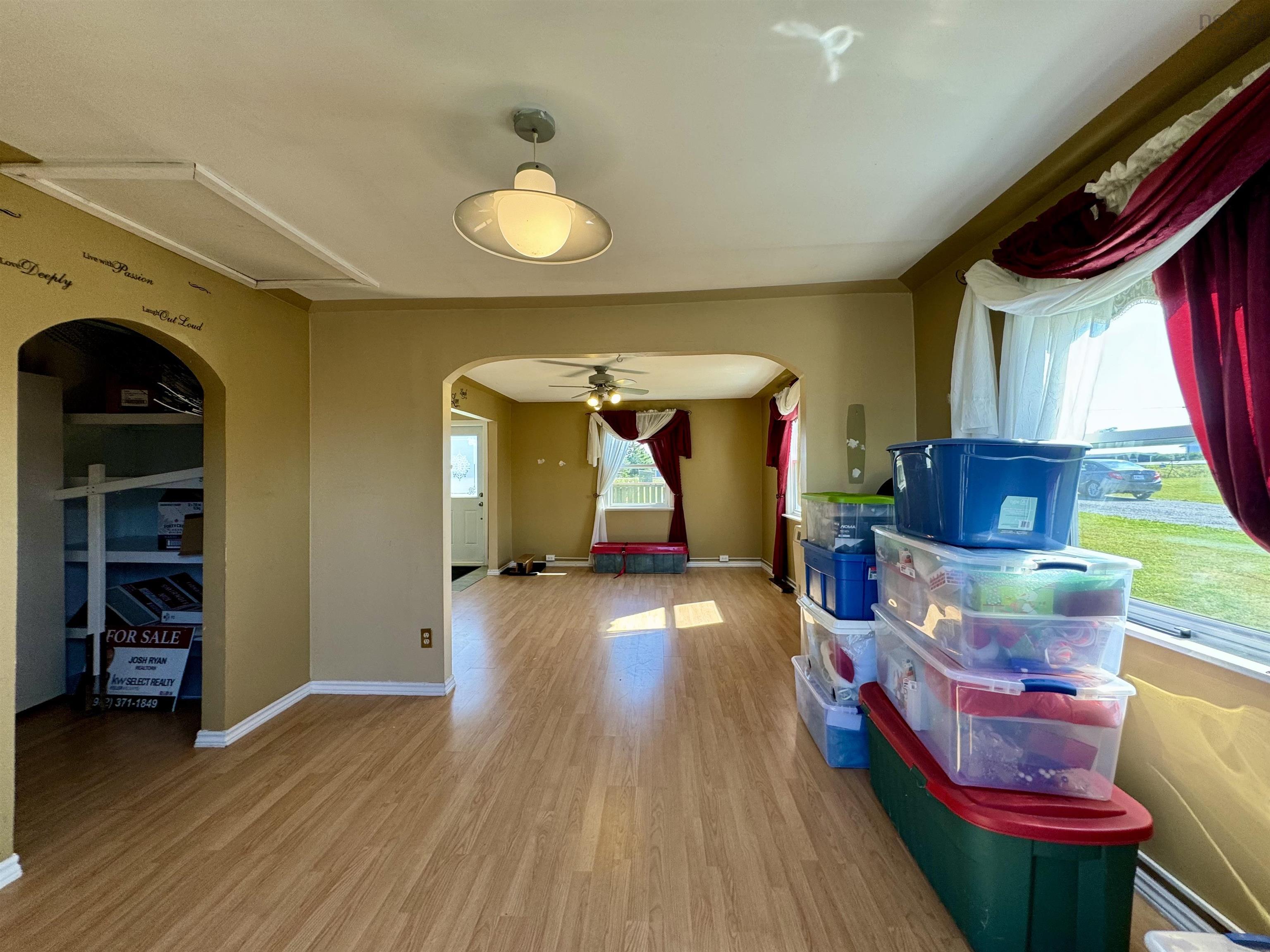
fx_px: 514
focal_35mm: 14
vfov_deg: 85.7
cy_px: 476
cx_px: 635
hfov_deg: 102.1
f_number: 2.2
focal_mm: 2.22
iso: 100
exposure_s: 1/120
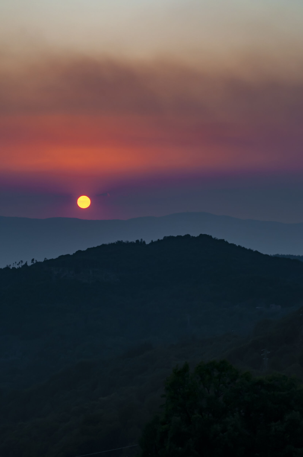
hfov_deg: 13.0
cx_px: 152
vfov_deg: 19.5
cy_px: 228
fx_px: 1329
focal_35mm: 105
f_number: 8
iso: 200
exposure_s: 1/200
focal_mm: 70
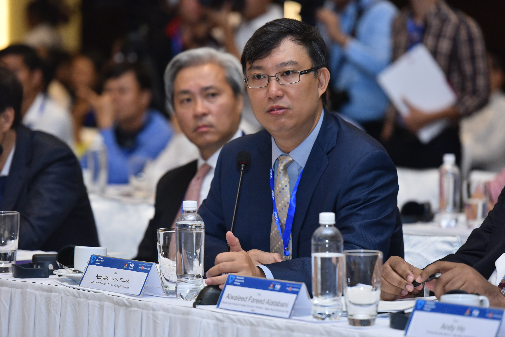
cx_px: 252
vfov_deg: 7.8
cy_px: 168
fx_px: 2455
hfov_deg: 11.7
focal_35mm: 175
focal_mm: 175
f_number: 3.2
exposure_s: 1/250
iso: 1600
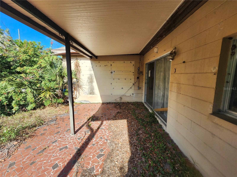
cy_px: 88
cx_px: 118
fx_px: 89
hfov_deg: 106.2
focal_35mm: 13
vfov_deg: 89.9
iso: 40
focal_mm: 1.74
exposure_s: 1/511
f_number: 2.2
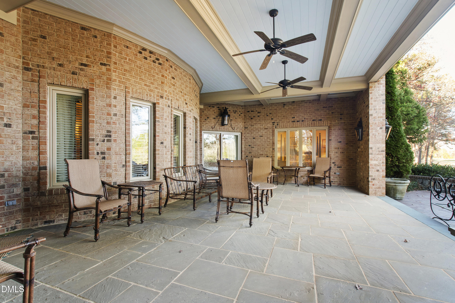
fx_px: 190
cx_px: 228
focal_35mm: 15
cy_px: 152
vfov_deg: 77.3
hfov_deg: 100.4
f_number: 8
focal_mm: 10
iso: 100
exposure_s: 1/2.5
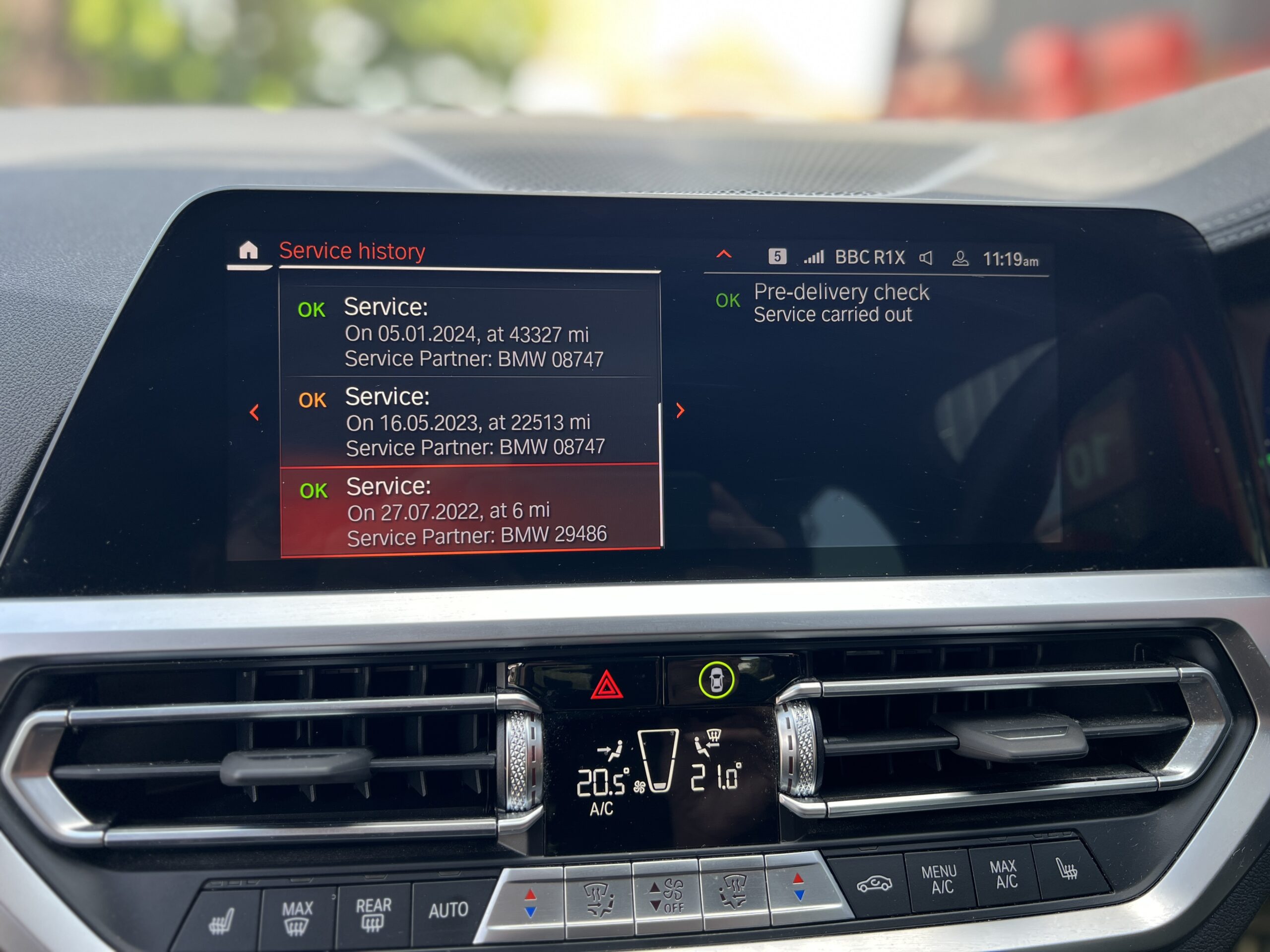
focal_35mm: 26
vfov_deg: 53.1
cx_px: 635
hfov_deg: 67.3
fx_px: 954
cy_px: 476
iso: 40
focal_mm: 5.7
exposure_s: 1/150
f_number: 1.5
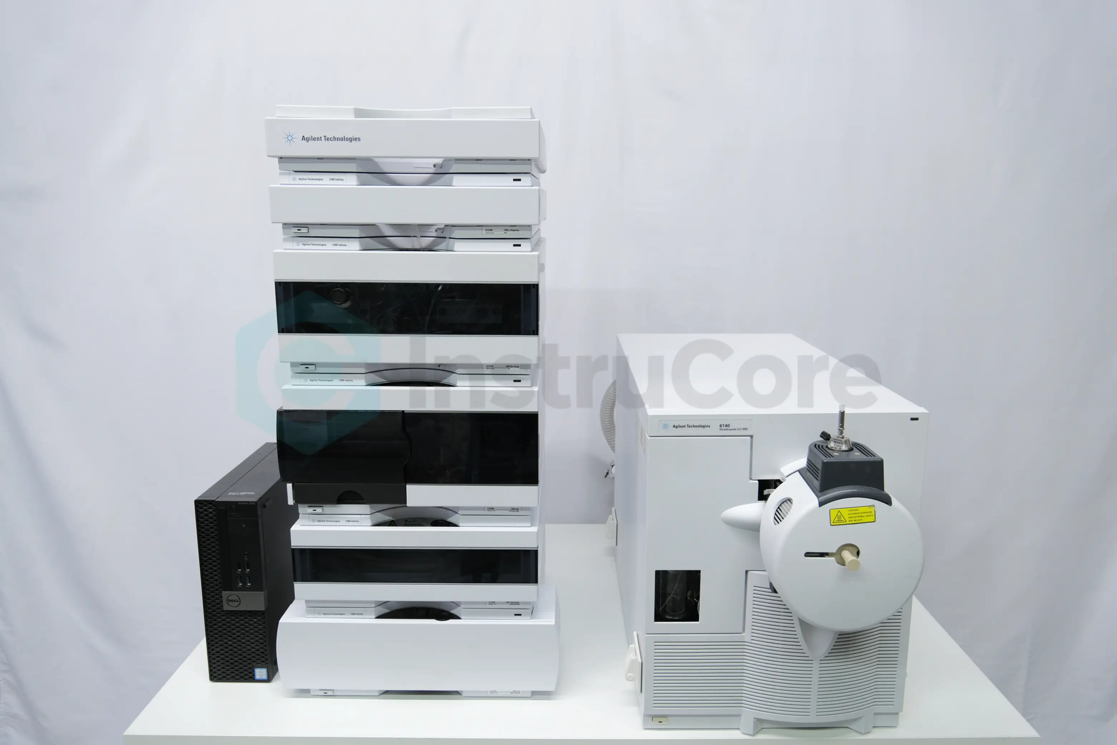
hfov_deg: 69.4
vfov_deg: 49.6
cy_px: 372
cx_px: 558
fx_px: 807
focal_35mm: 26
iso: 640
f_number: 3.5
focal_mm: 17
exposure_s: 1/30
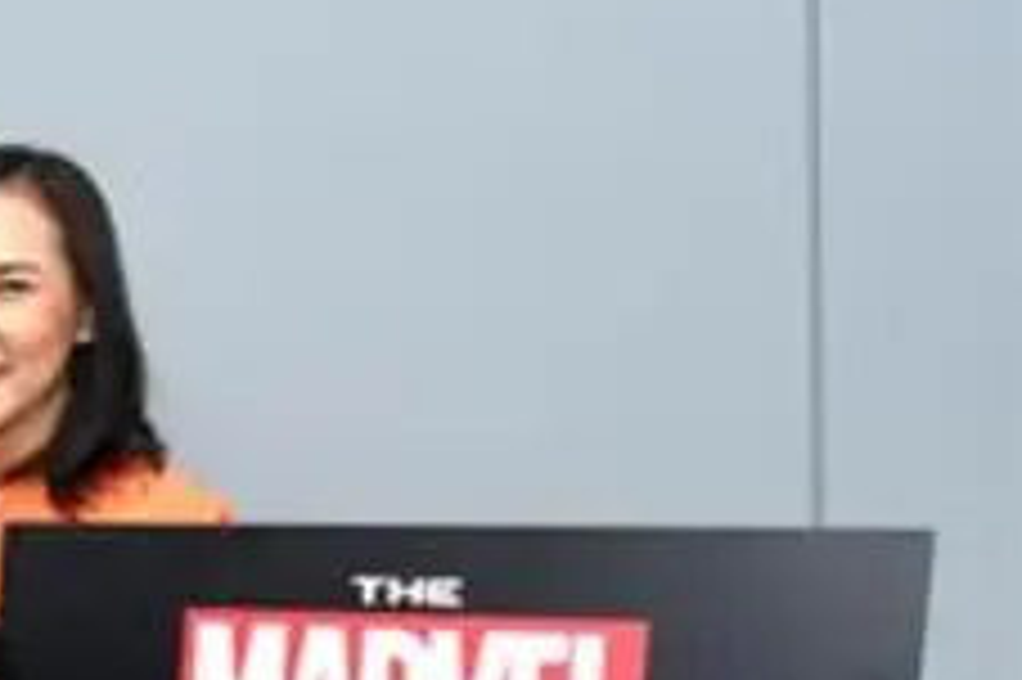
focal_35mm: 86
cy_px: 865
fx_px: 2440
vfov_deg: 15.2
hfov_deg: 19.1
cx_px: -725
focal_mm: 25
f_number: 6.3
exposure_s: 1/200
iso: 2500
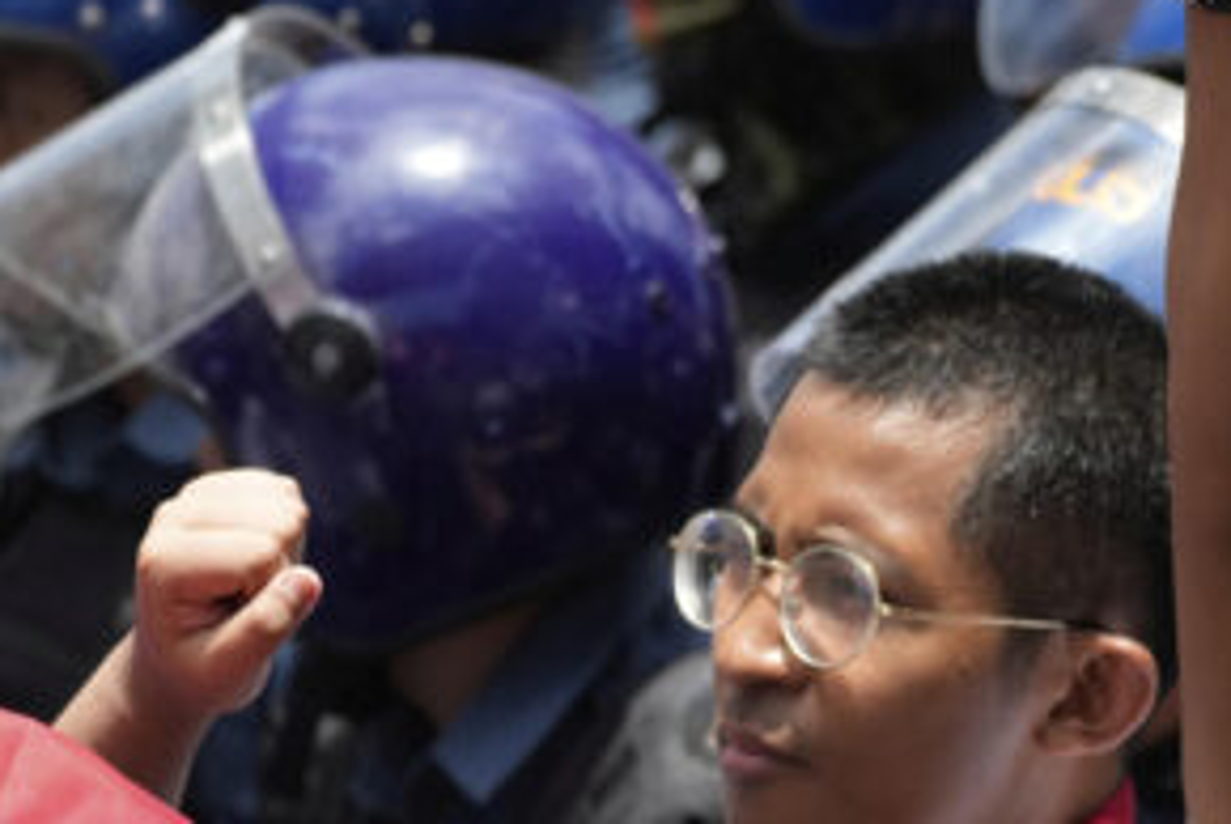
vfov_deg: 3.3
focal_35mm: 419
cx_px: 1048
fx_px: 14342
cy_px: 134
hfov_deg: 4.9
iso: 800
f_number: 5.6
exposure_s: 1/2000
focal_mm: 190
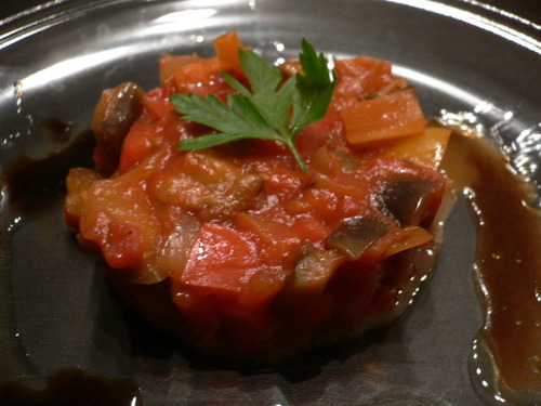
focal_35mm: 35
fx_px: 547
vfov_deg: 40.7
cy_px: 203
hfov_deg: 52.6
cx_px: 270
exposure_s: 1/8
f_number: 2.8
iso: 100
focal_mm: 5.8
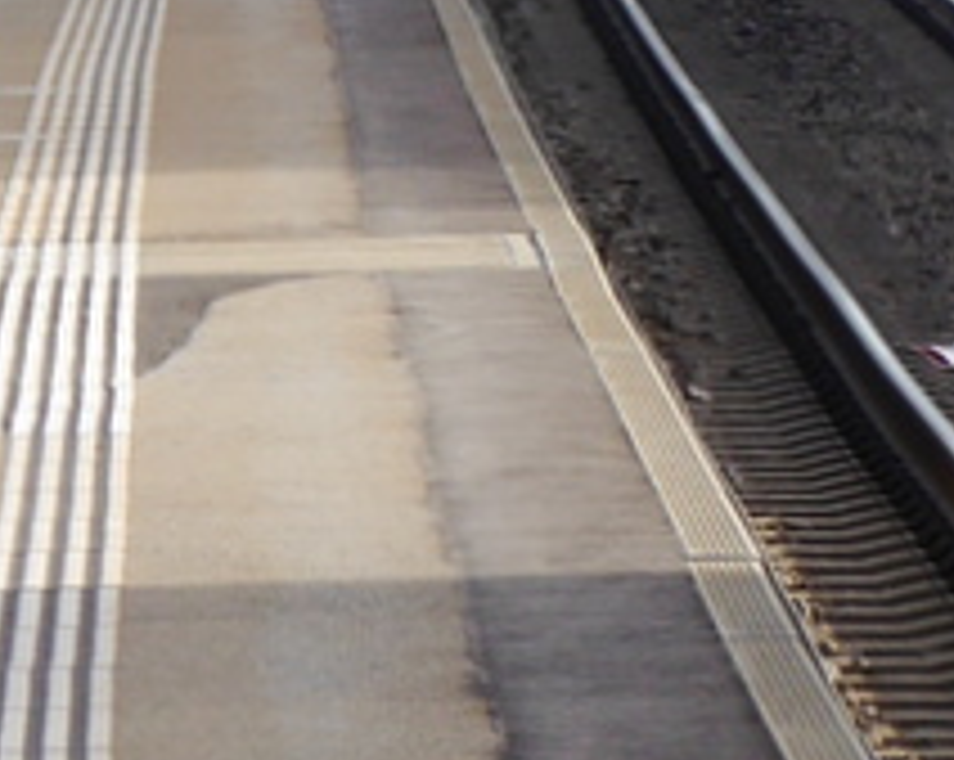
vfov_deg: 4.0
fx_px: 10912
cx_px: 1742
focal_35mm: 387
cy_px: -675
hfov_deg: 4.9
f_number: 7.1
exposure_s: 1/200
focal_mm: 42
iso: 160
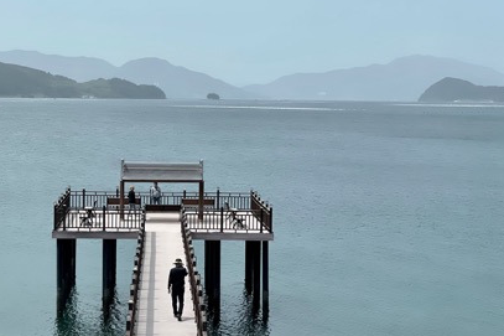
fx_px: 1189
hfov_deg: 23.8
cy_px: 205
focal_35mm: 85
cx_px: 166
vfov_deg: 16.0
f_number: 2
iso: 25
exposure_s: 1/1597
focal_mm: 6
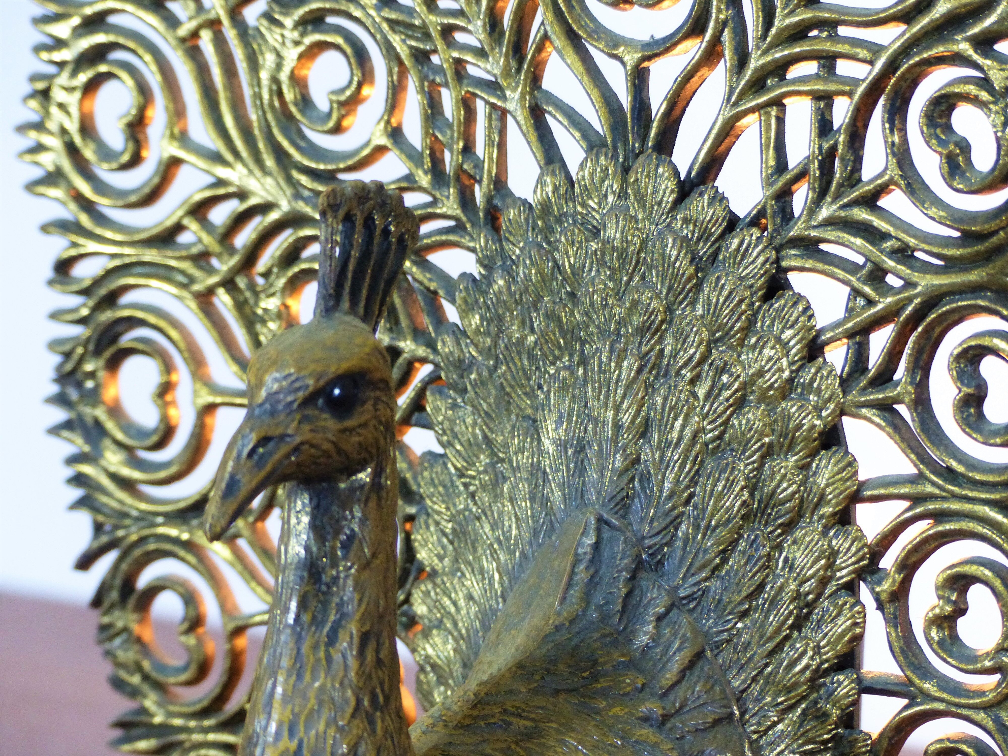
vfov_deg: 8.3
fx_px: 5183
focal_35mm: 178
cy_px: 378
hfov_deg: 11.1
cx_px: 504
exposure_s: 1/60
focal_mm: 32
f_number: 2.8
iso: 400
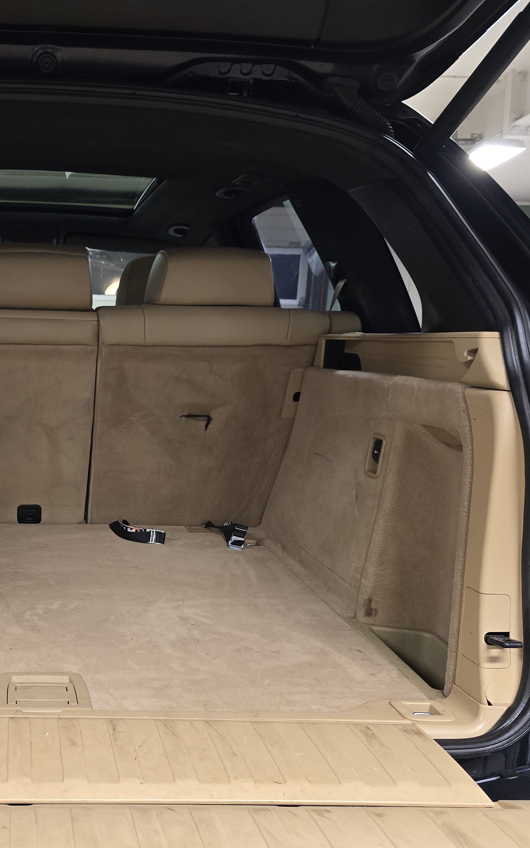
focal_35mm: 39
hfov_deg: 31.2
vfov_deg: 50.2
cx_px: 50
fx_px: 901
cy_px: 497
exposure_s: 1/100
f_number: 1.7
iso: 640
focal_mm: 6.3
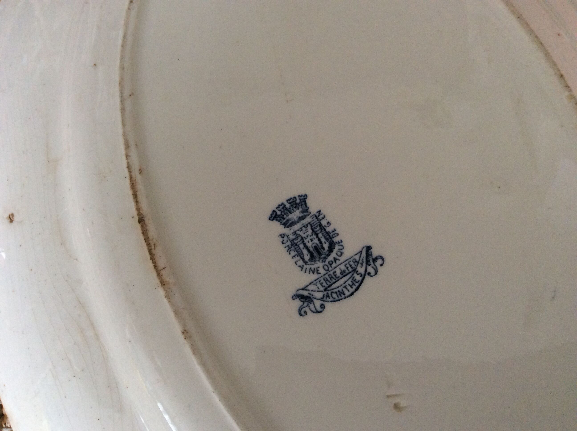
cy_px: 216
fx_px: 533
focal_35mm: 32
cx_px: 288
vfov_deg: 44.1
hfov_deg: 56.9
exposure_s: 1/25
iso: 125
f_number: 2.4
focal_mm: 3.3
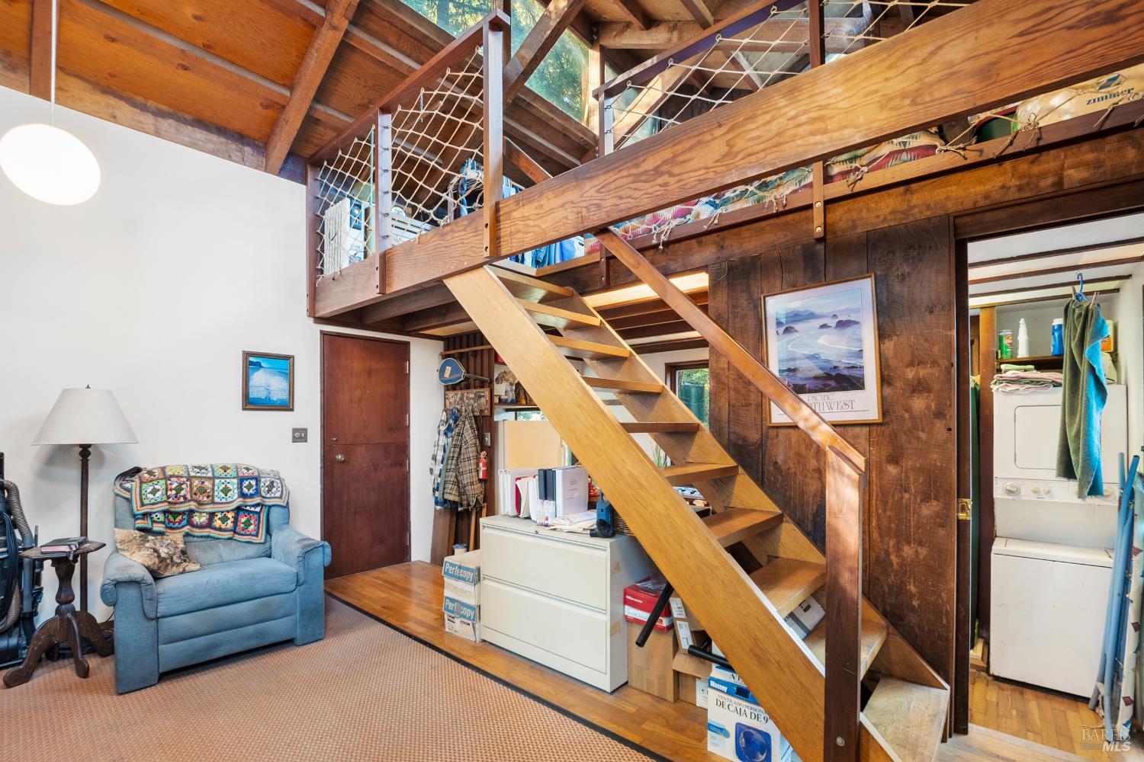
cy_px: 381
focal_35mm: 15
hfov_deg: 100.4
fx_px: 477
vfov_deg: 77.3
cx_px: 572
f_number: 8
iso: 500
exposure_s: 1.3
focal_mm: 10
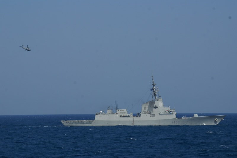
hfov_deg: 13.0
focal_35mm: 158
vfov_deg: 8.7
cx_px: 118
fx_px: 1037
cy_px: 79
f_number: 13
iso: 100
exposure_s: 1/200
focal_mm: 105
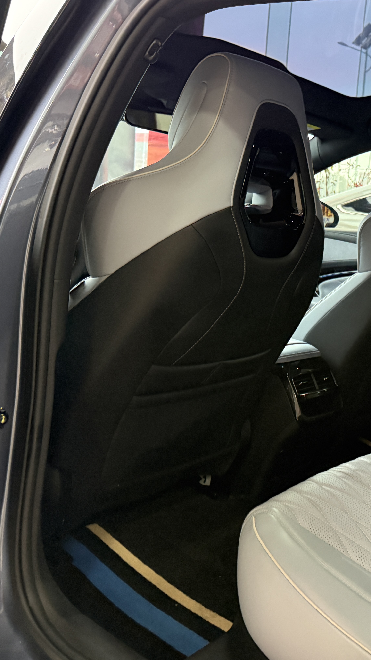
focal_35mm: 37
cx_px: 361
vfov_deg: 54.0
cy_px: 334
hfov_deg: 30.1
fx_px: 647
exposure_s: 1/50
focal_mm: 6.76
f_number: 1.78
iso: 640
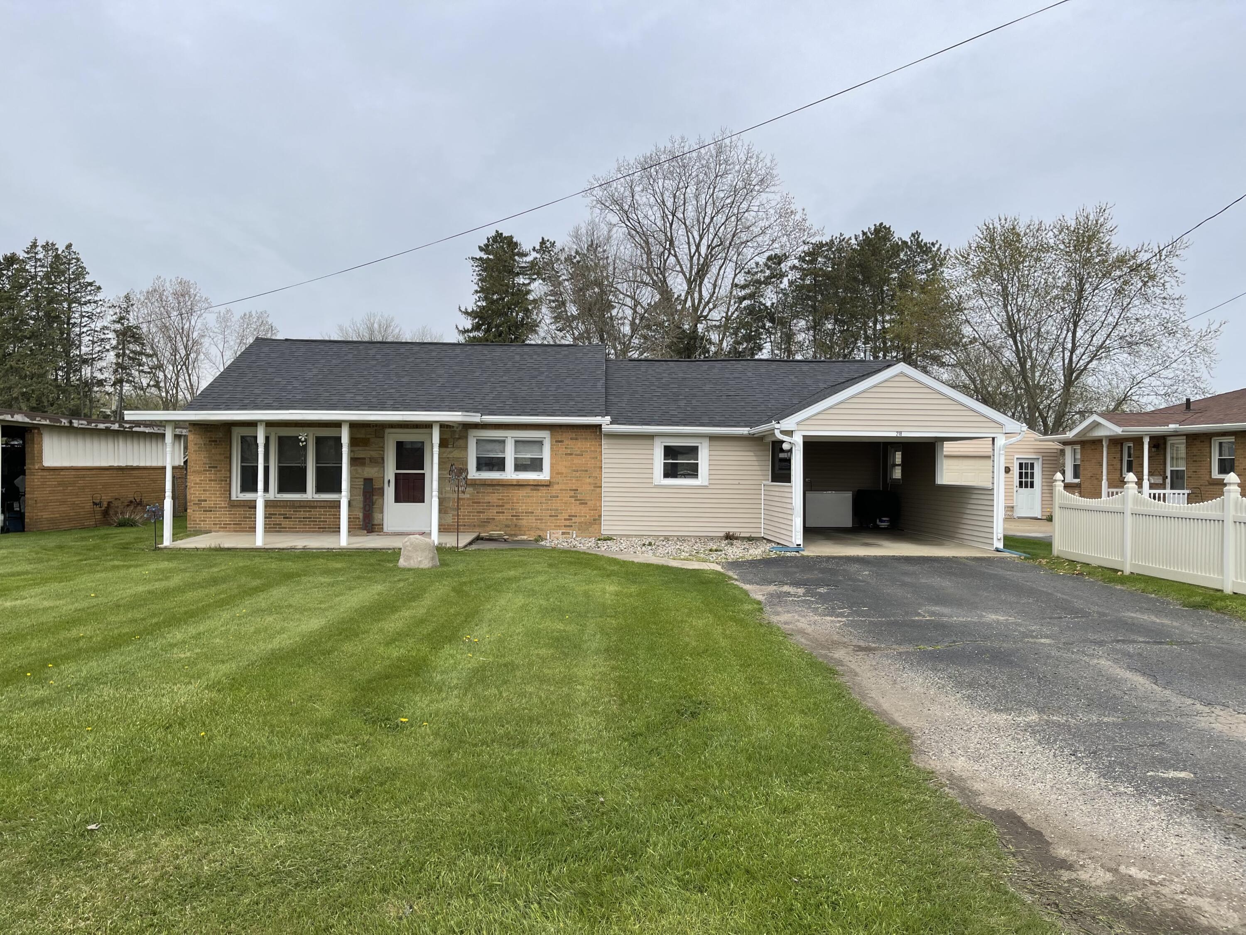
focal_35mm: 26
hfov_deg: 67.3
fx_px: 936
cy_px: 468
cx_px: 623
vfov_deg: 53.1
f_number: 1.6
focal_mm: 5.1
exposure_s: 1/2083
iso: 50
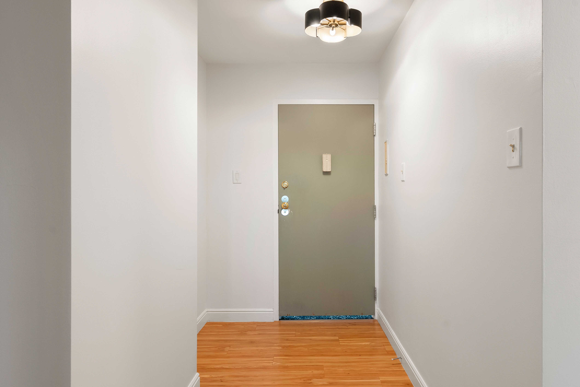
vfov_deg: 57.3
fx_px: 355
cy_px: 194
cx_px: 290
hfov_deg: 78.6
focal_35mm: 22
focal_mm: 22
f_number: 8
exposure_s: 1/4
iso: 640
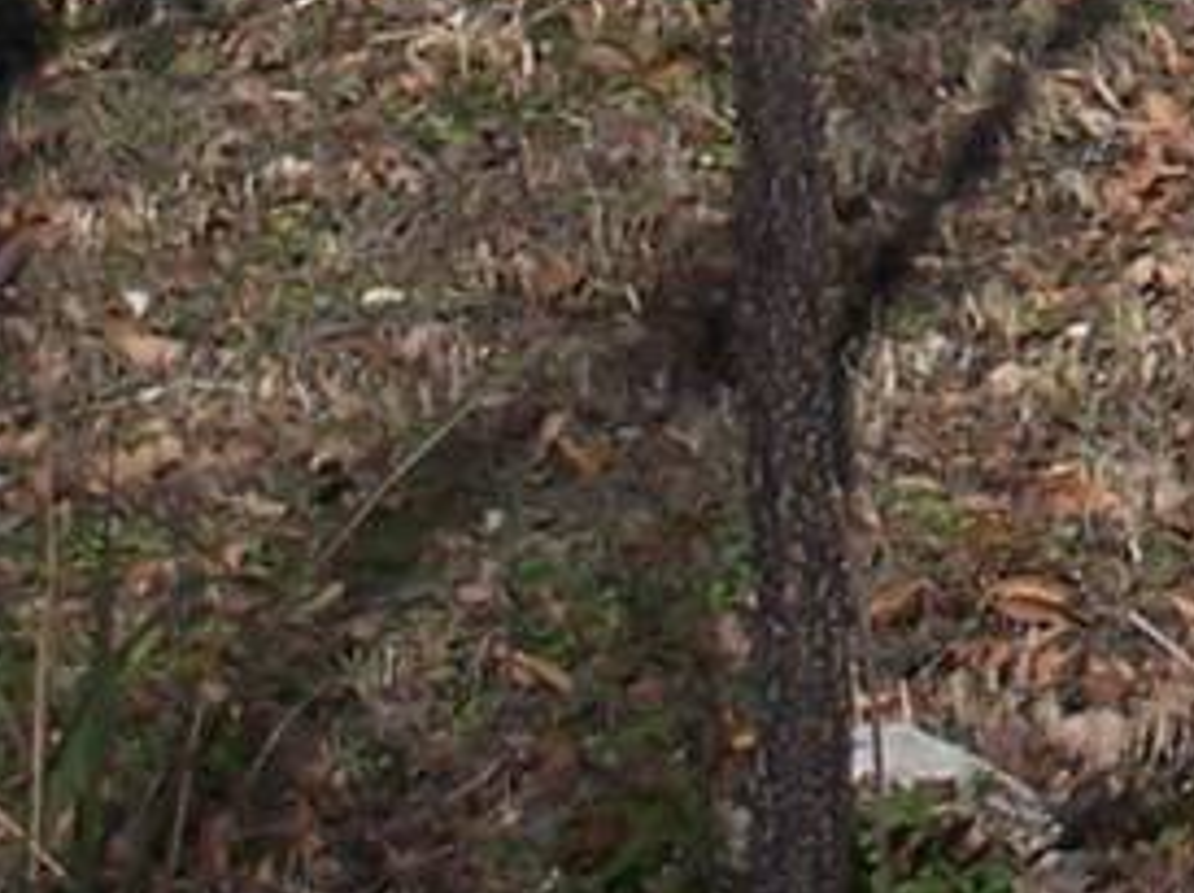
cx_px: 2266
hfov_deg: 2.6
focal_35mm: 772
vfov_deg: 1.9
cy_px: -1634
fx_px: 26605
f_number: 6.7
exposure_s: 1/500
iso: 80
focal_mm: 22
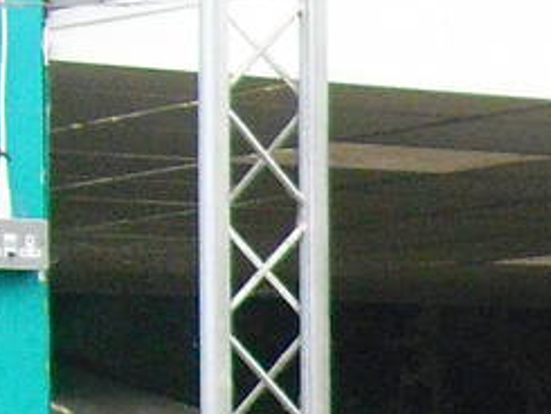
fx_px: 3742
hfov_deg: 7.6
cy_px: 765
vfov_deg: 6.2
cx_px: 1534
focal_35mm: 235
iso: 400
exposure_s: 1/125
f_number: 3.1
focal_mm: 6.3
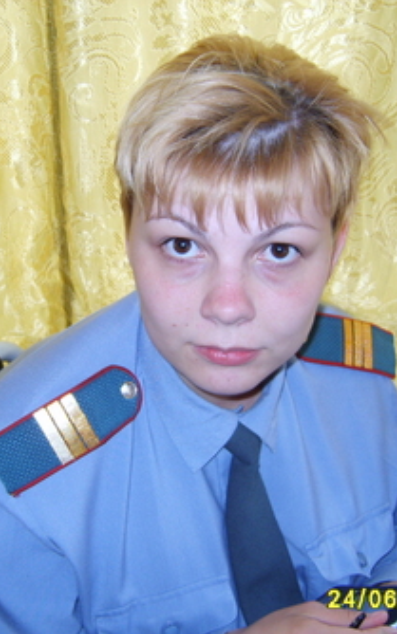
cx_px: 150
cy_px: 317
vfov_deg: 40.3
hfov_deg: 25.8
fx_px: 865
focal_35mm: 50
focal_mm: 7.4
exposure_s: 1/30
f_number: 2.8
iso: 100
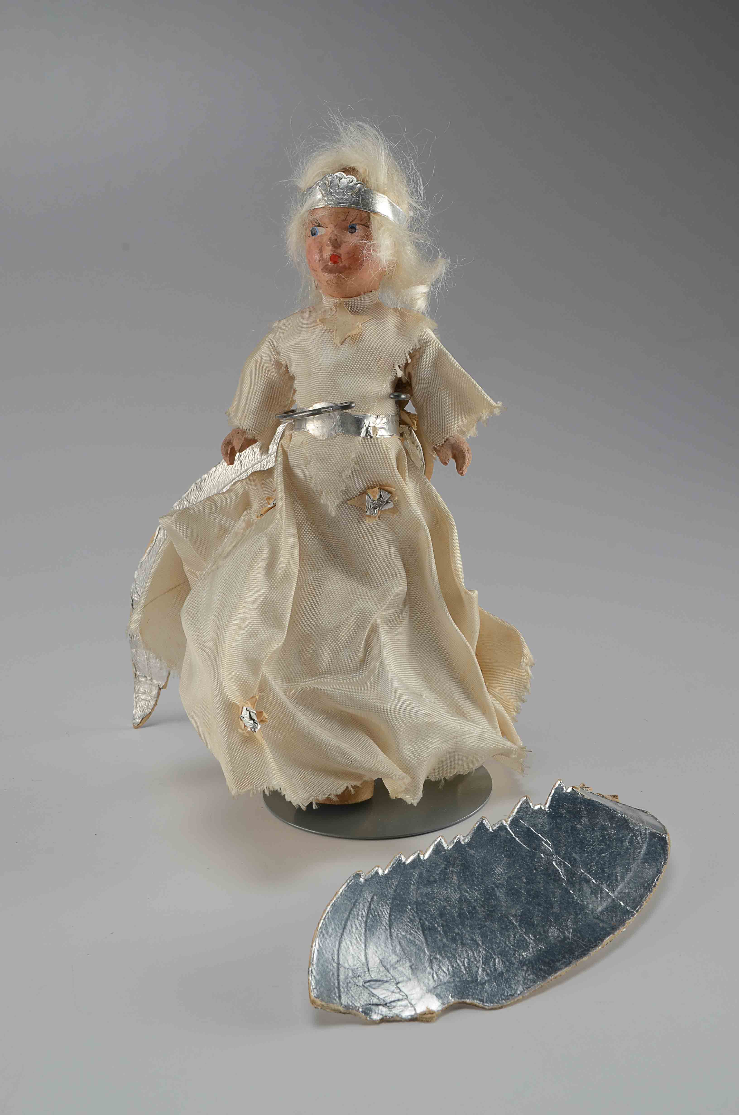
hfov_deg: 28.0
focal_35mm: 48
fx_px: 1485
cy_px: 558
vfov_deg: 41.2
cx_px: 370
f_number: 14
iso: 100
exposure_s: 1/80
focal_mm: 32
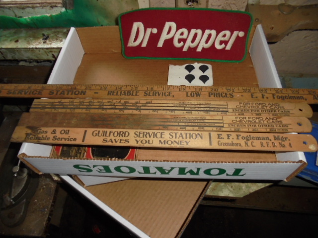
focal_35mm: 26
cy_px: 119
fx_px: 239
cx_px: 159
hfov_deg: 67.3
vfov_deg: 53.1
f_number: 3.5
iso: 200
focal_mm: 4.6
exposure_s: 1/30
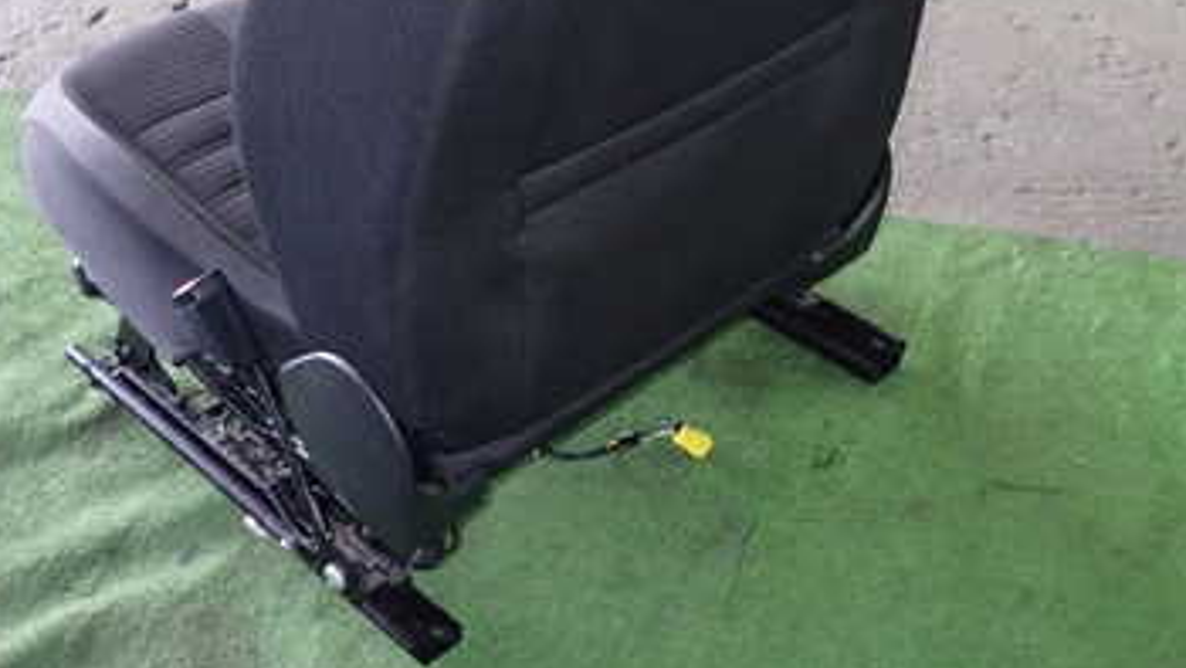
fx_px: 1761
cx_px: 593
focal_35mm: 56
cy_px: 64
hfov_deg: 37.2
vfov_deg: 21.0
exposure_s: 1/30
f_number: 2.3
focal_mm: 5.4
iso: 400
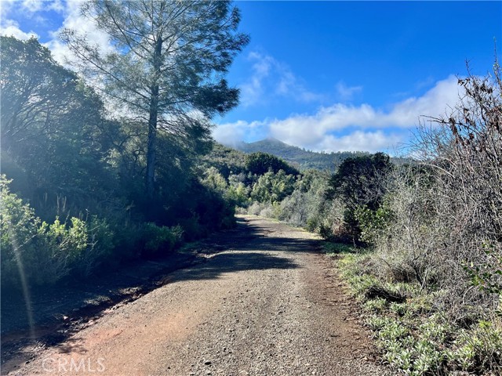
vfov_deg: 53.1
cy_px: 188
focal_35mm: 26
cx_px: 251
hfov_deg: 67.3
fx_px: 377
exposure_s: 1/3257
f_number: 1.5
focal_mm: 5.7
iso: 50
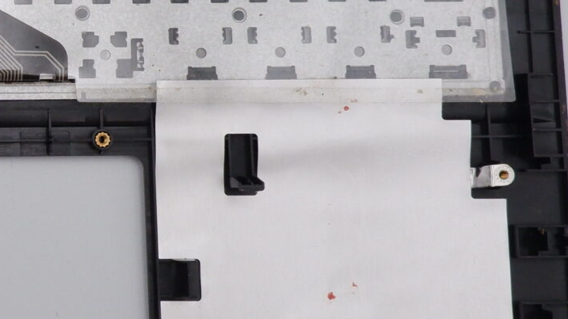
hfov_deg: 21.2
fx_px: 1295
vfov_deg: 13.9
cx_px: -263
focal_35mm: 86
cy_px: 29
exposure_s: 1/480
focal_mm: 15
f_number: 8
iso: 1250
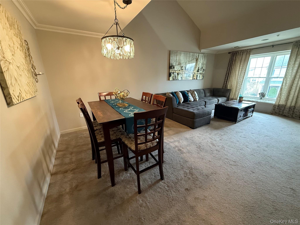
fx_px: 121
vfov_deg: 85.7
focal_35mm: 14
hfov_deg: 102.1
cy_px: 112
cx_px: 150
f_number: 2.2
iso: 640
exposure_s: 1/60
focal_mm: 2.22
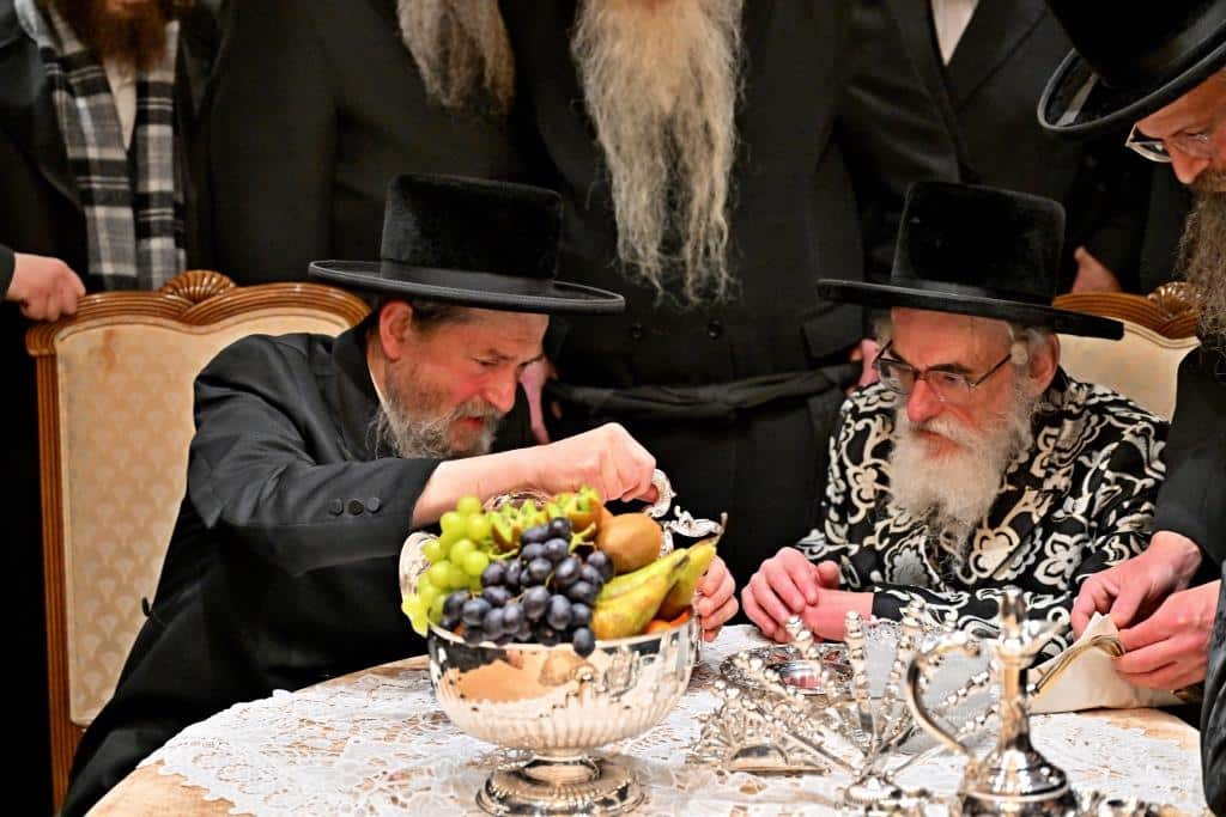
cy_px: 408
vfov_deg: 14.6
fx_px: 3201
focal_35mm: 94
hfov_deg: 21.7
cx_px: 613
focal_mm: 94
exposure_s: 1/160
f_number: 4
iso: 2000
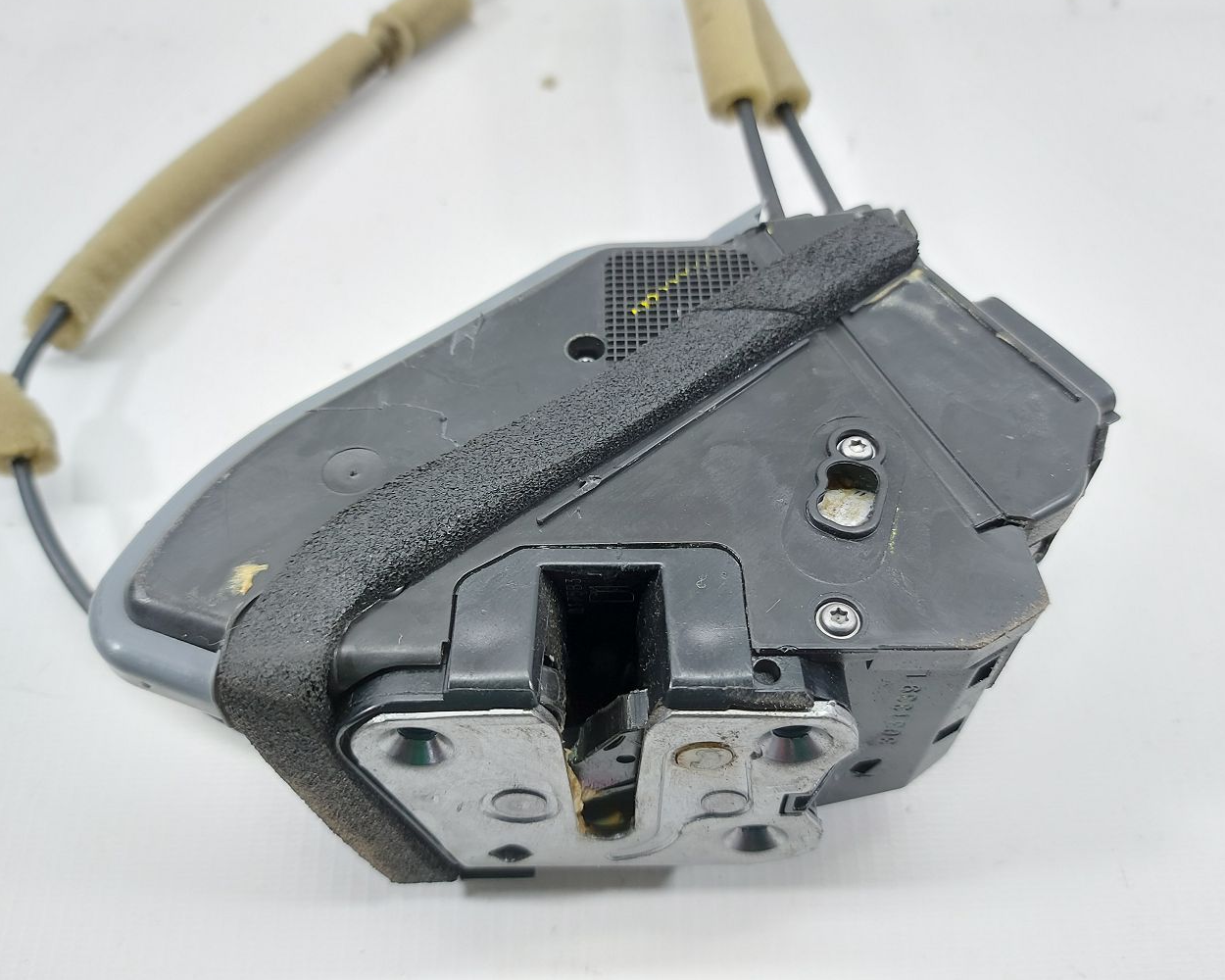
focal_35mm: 26
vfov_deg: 54.9
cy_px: 496
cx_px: 614
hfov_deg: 66.0
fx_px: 943
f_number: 1.8
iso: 125
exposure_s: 1/50
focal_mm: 5.23
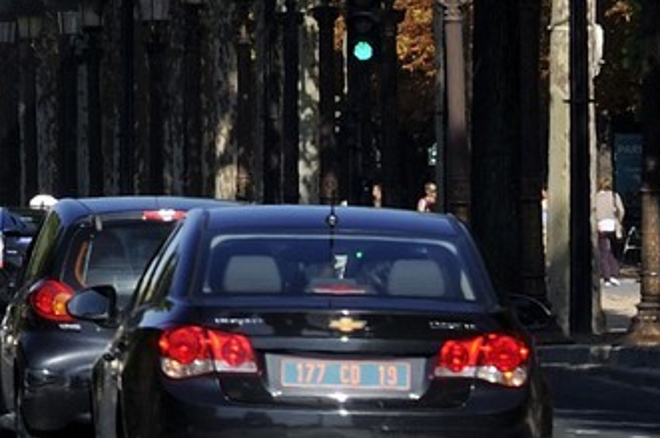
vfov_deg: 1.4
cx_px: -624
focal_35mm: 967
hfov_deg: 2.1
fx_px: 17710
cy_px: -394
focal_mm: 200
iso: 200
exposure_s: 1/250
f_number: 11
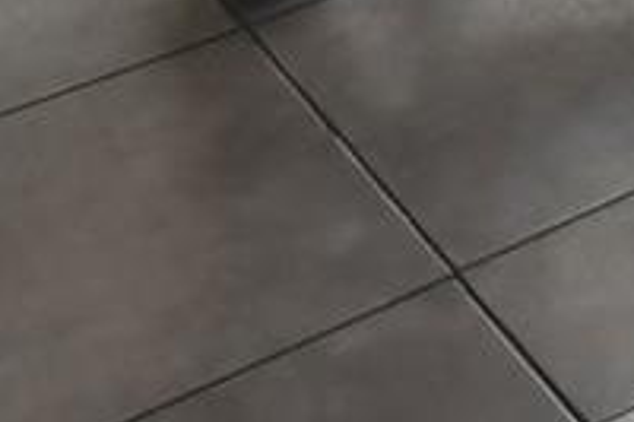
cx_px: 1544
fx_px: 2112
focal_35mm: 120
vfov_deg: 8.0
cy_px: -1177
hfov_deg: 12.9
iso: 100
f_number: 7.1
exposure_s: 1/13
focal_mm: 10
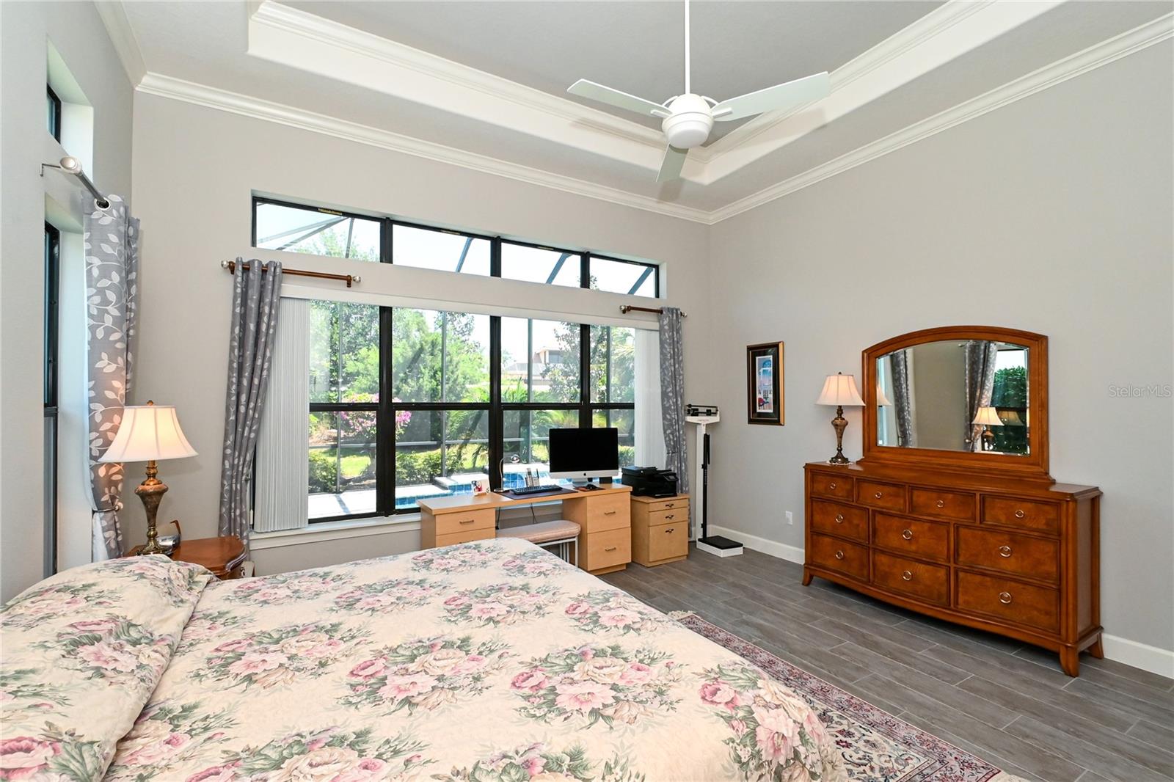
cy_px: 391
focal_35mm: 15
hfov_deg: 100.4
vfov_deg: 77.3
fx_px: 489
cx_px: 587
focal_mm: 10
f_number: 8
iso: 800
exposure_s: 1/200
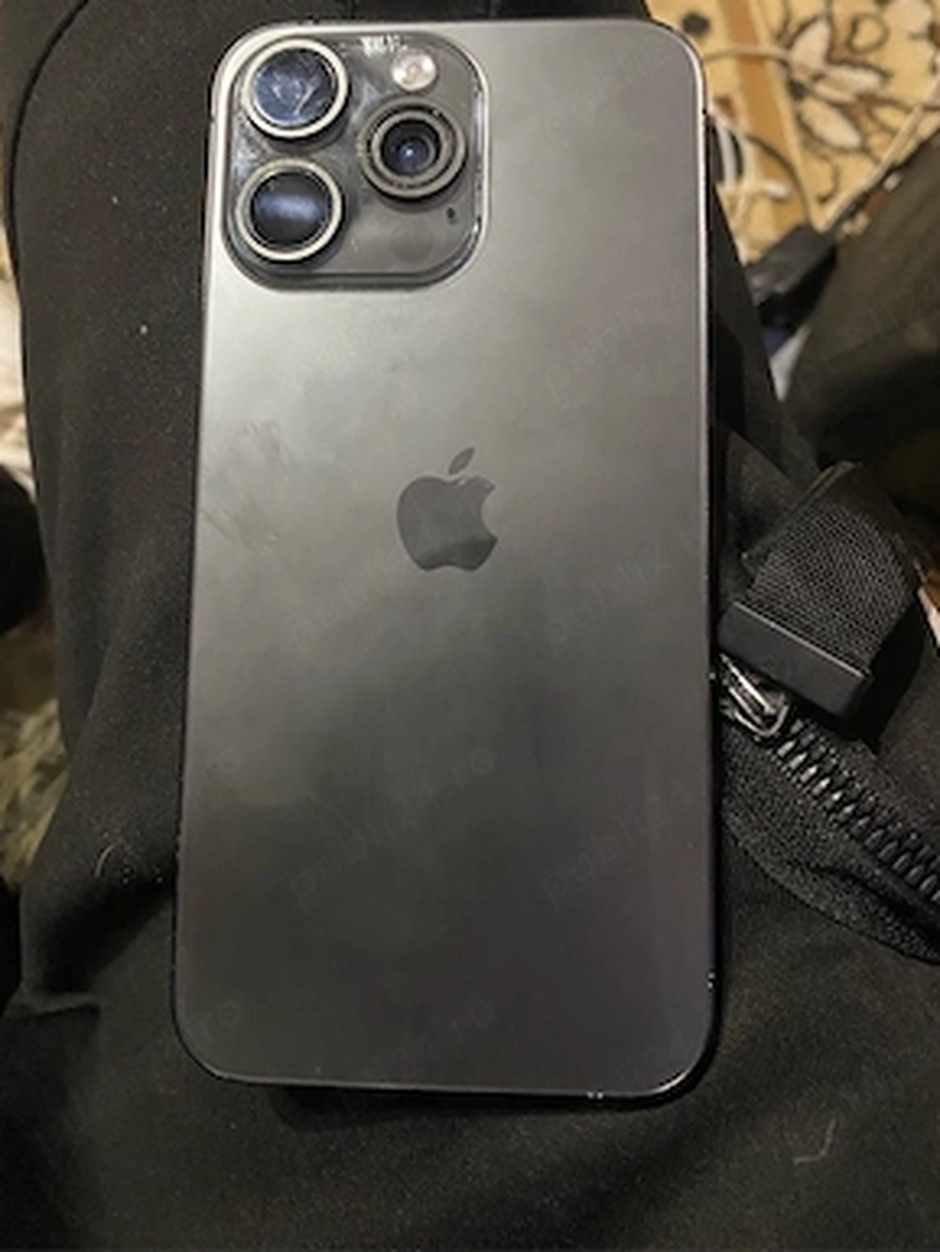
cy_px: 608
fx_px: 977
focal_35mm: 27
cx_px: 455
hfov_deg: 51.4
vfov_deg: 65.3
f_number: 1.8
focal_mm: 4.25
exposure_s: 1/25
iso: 800
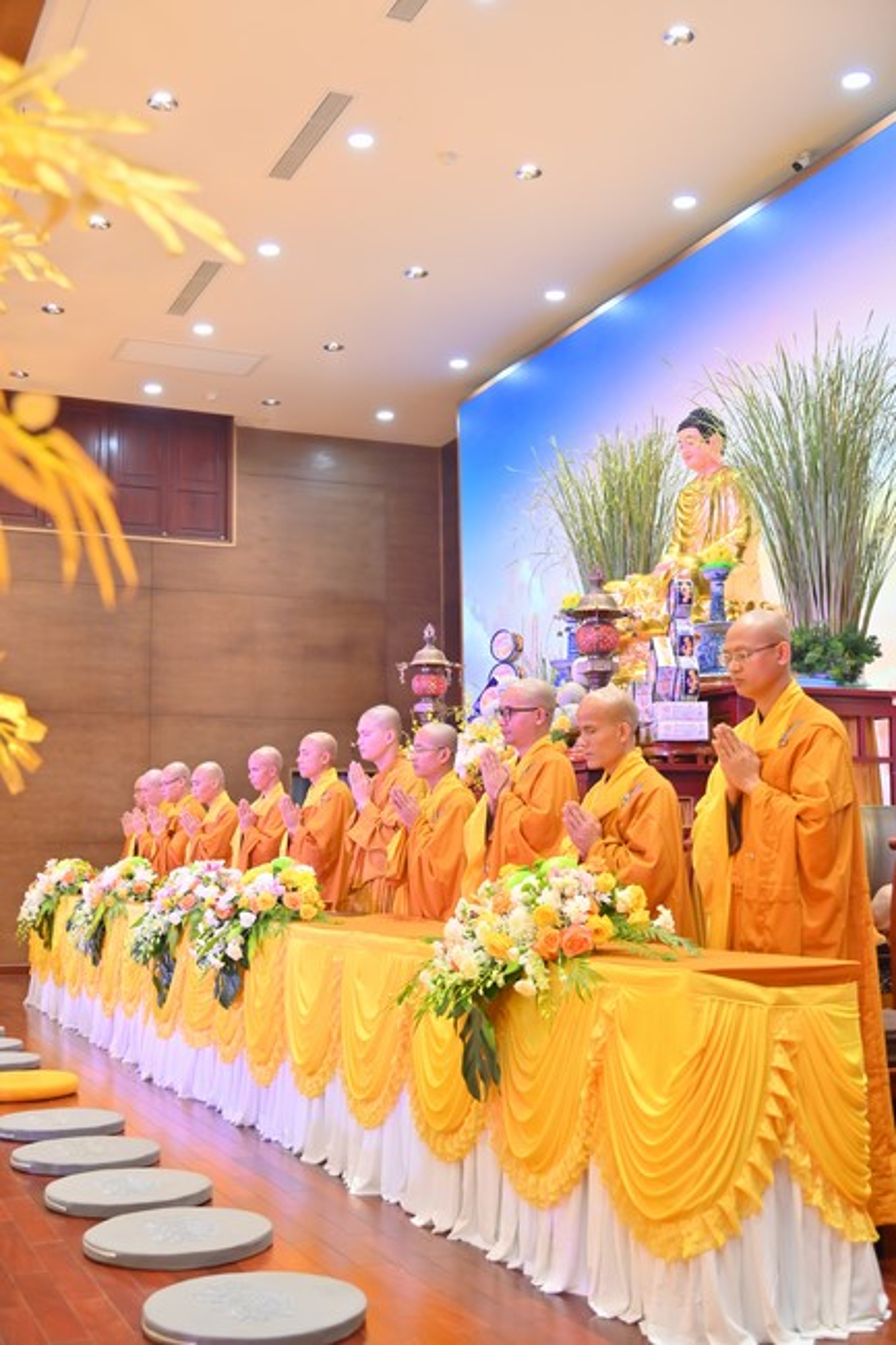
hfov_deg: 35.0
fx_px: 1419
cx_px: 448
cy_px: 672
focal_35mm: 38
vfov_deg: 50.7
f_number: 4.5
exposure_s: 1/100
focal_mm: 38
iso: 1250
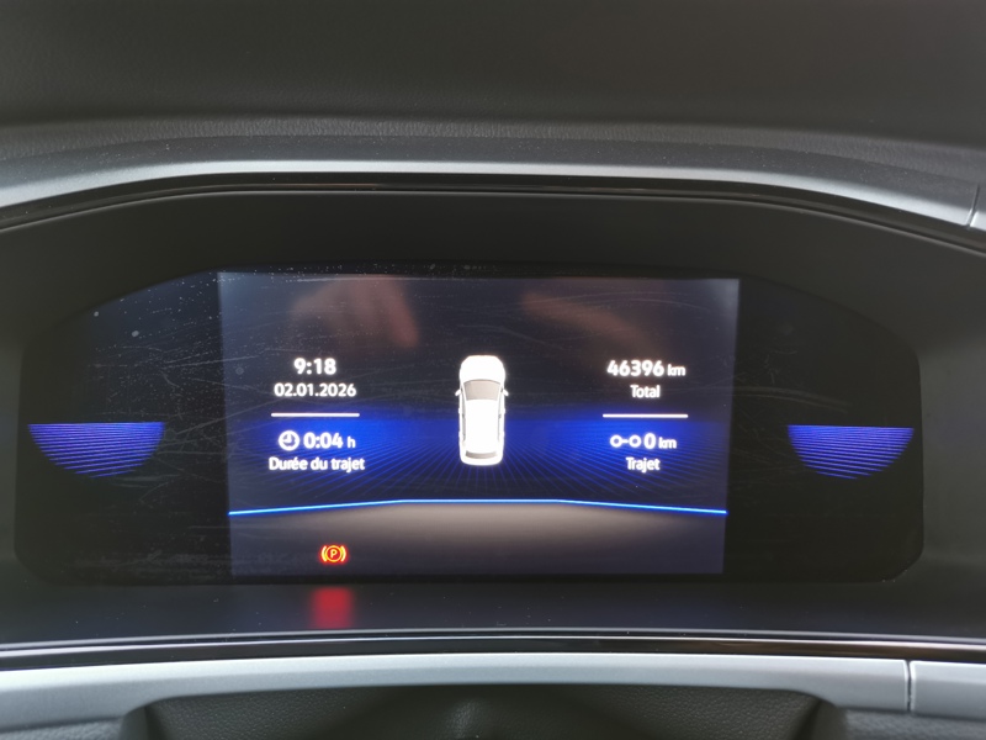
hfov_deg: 65.3
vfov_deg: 51.4
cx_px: 493
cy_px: 370
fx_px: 769
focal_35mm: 27
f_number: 1.8
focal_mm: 5.58
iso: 320
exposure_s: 1/50
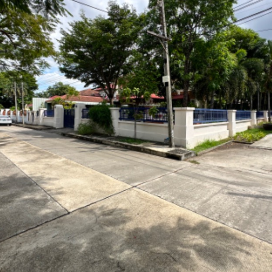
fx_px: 178
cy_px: 116
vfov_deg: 74.4
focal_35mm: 20
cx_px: 145
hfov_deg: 74.7
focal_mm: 2.22
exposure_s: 1/972
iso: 40
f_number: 2.2
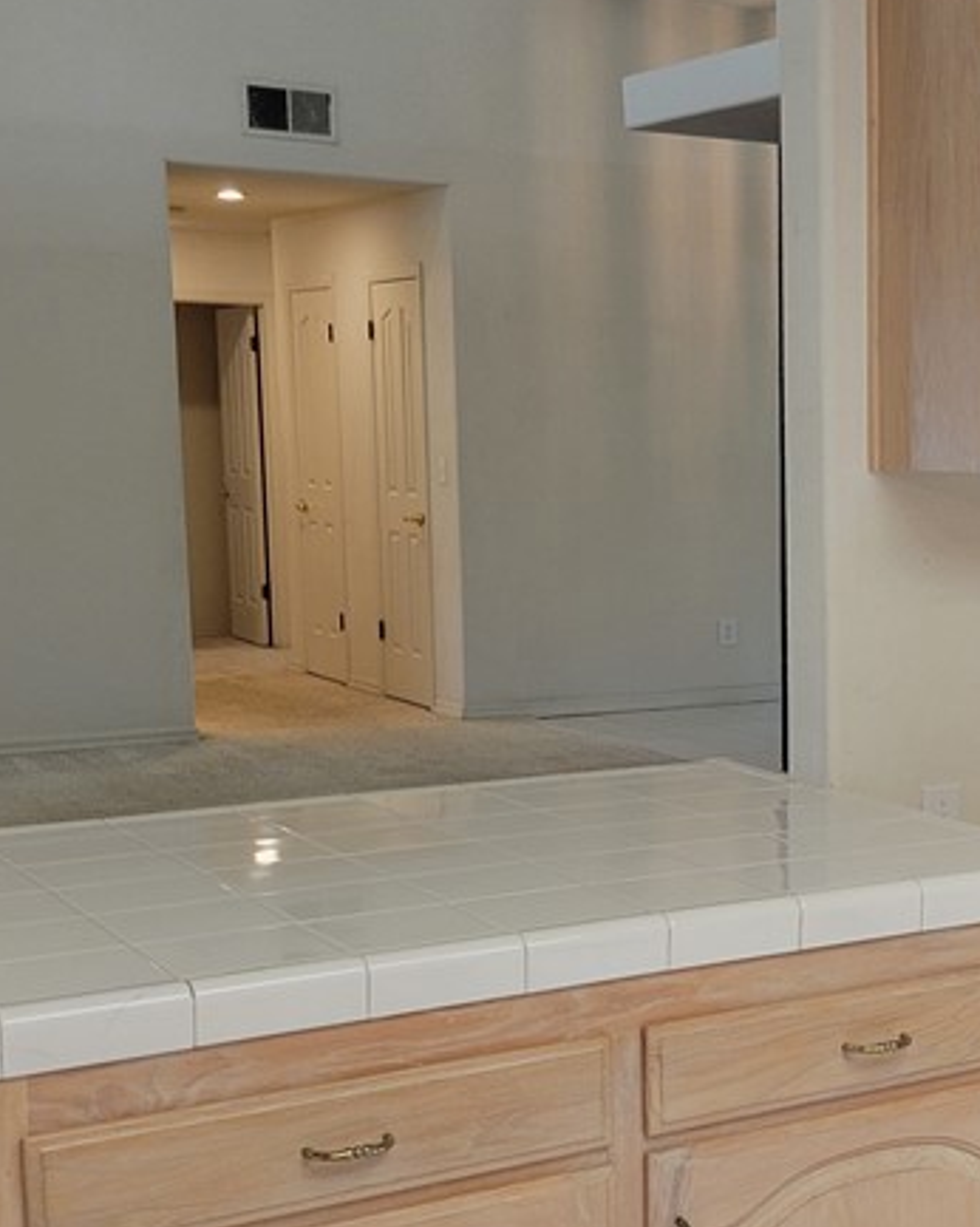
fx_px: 2177
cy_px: 728
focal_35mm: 60
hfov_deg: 23.9
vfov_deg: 31.4
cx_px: 1056
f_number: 1.8
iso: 200
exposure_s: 1/120
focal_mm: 5.4
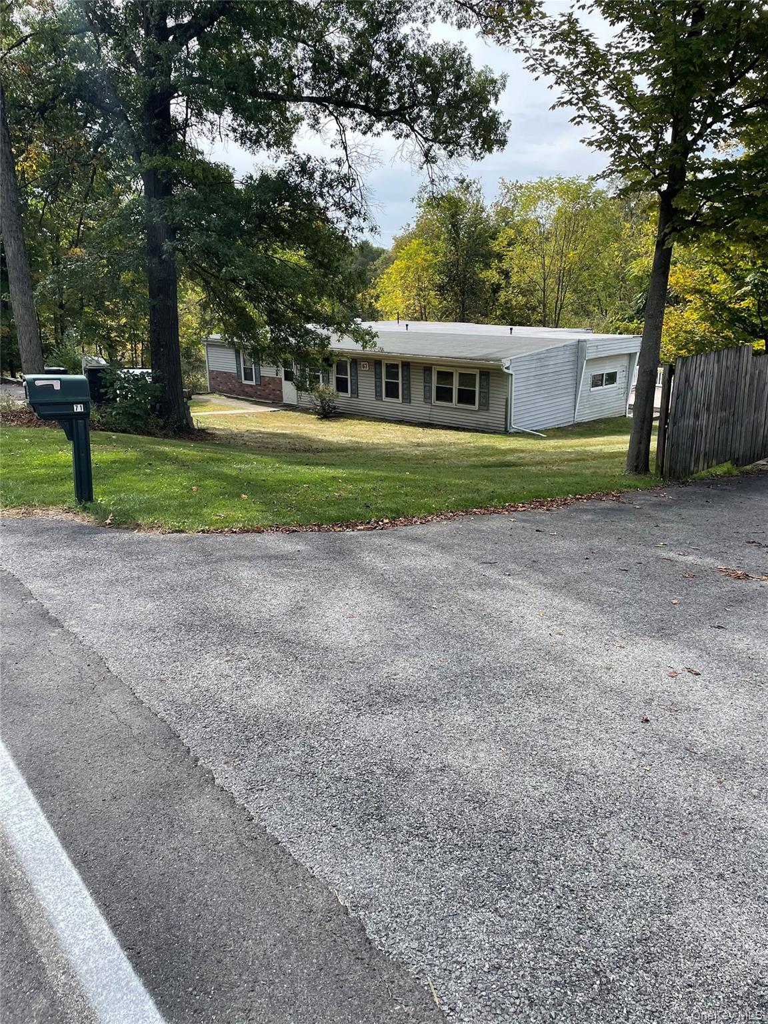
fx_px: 769
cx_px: 384
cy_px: 512
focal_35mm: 26
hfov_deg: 53.1
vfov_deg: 67.3
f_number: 1.6
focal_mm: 4.2
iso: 32
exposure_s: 1/1350
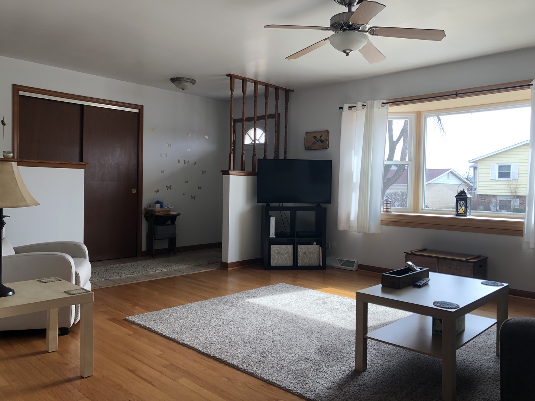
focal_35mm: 28
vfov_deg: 49.7
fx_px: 433
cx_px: 268
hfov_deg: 63.4
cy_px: 200
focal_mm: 3.99
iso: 50
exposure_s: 1/120
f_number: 1.8
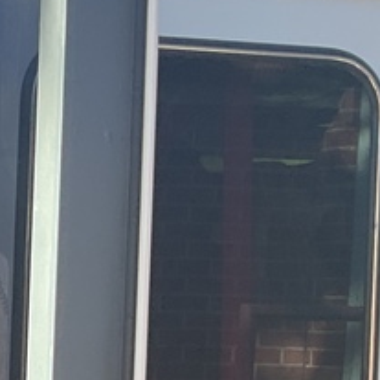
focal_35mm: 127
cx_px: -486
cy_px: 486
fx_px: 1577
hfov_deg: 11.6
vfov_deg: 13.3
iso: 16
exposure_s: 1/156
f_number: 1.8
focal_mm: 3
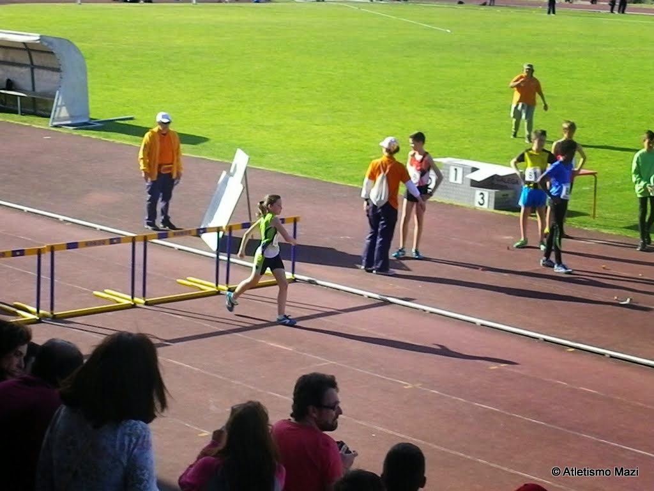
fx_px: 1606
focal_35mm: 85
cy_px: 246
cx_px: 327
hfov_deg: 23.0
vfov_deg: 17.4
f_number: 13.3
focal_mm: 14.9
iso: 640
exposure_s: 1/160
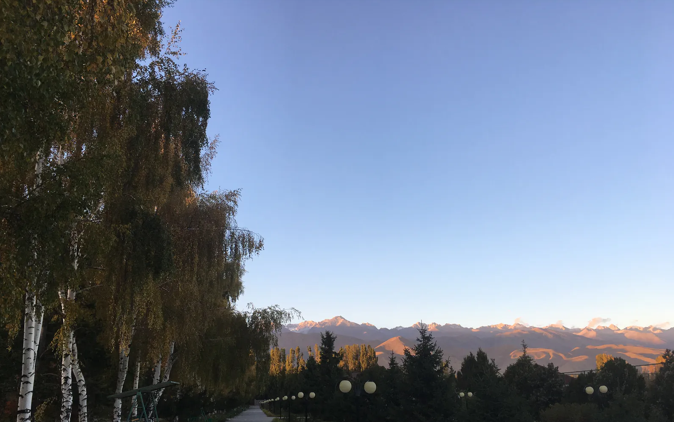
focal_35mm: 31
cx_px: 339
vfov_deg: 40.4
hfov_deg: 61.2
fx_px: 569
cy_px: 251
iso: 25
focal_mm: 4.15
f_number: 2.2
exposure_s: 1/176
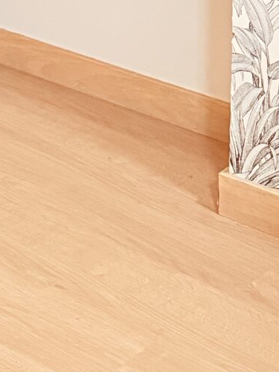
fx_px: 1322
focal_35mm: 123
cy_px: -404
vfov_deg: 13.4
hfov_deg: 10.3
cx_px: -409
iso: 500
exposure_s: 1/60
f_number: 1.78
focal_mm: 6.76
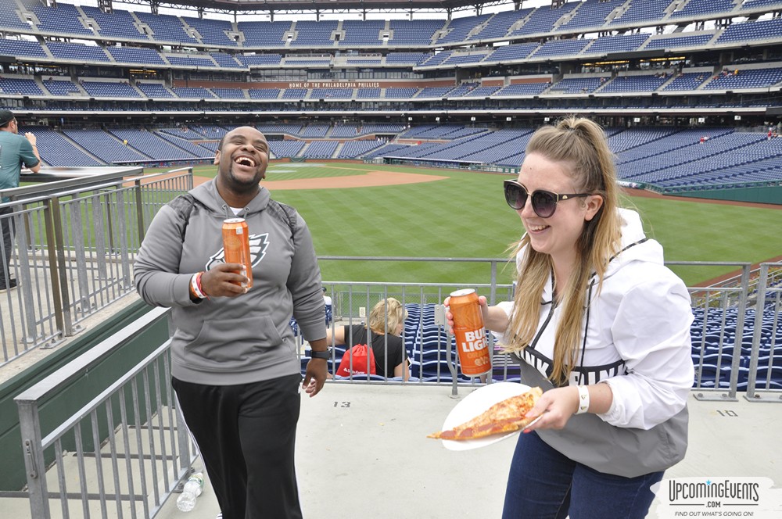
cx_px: 391
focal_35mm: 32
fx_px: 683
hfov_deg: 59.6
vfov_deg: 41.6
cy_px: 260
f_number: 9
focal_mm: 21
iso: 400
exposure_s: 1/80
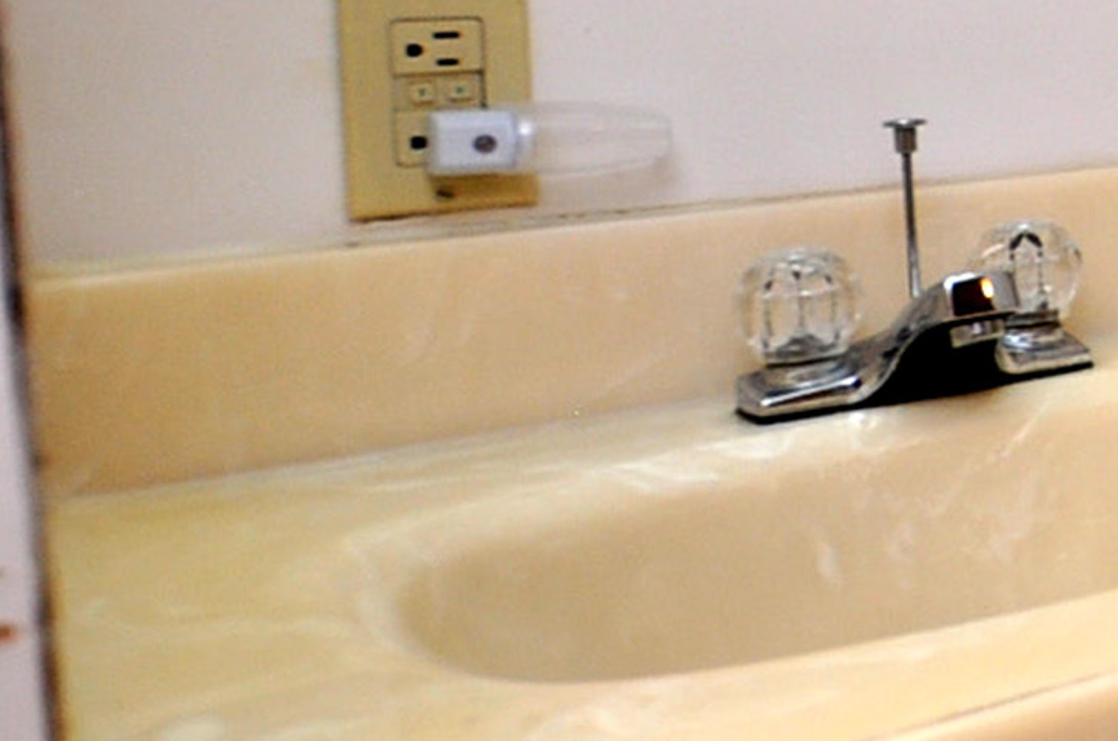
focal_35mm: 60
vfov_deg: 21.5
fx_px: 1860
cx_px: 2187
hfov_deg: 19.7
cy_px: -46
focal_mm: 10
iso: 250
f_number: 4.5
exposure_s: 1/125
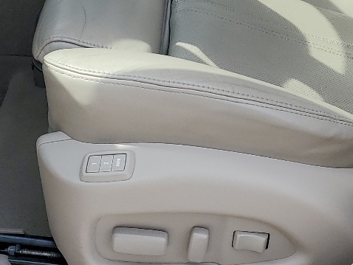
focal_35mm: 87
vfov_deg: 15.8
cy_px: -111
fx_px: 888
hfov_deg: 22.5
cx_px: 166
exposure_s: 1/1000
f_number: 1.5
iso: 50
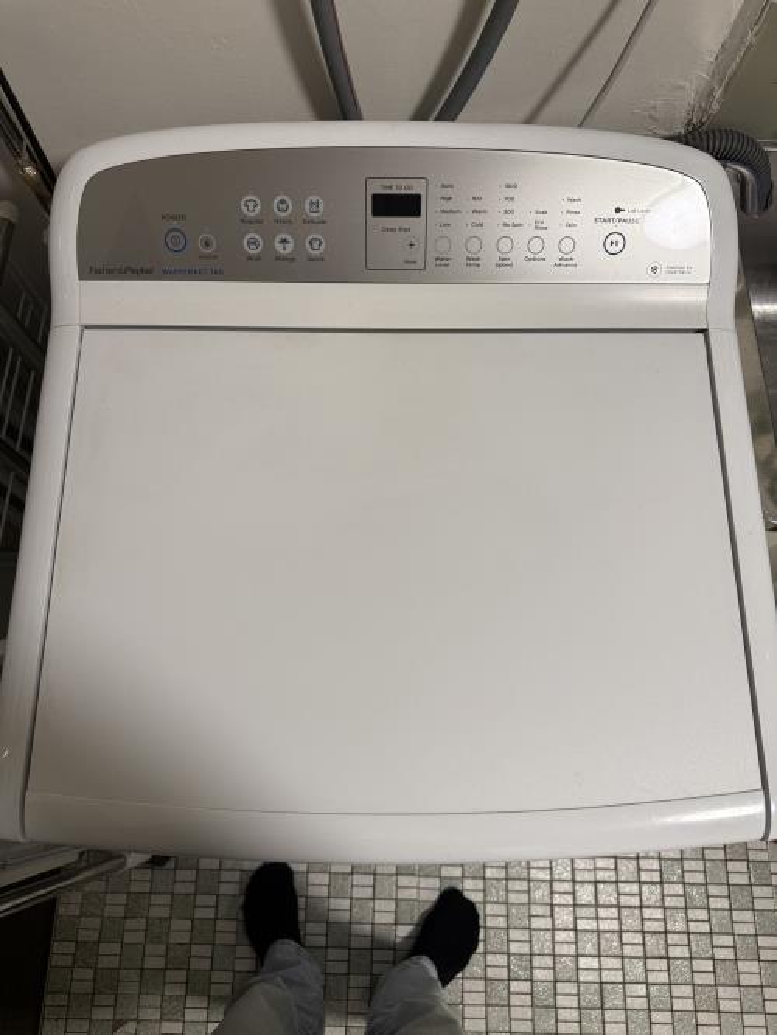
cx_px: 388
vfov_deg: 71.6
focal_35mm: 24
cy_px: 518
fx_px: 718
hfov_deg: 56.8
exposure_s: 1/50
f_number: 1.78
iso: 160
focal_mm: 6.76
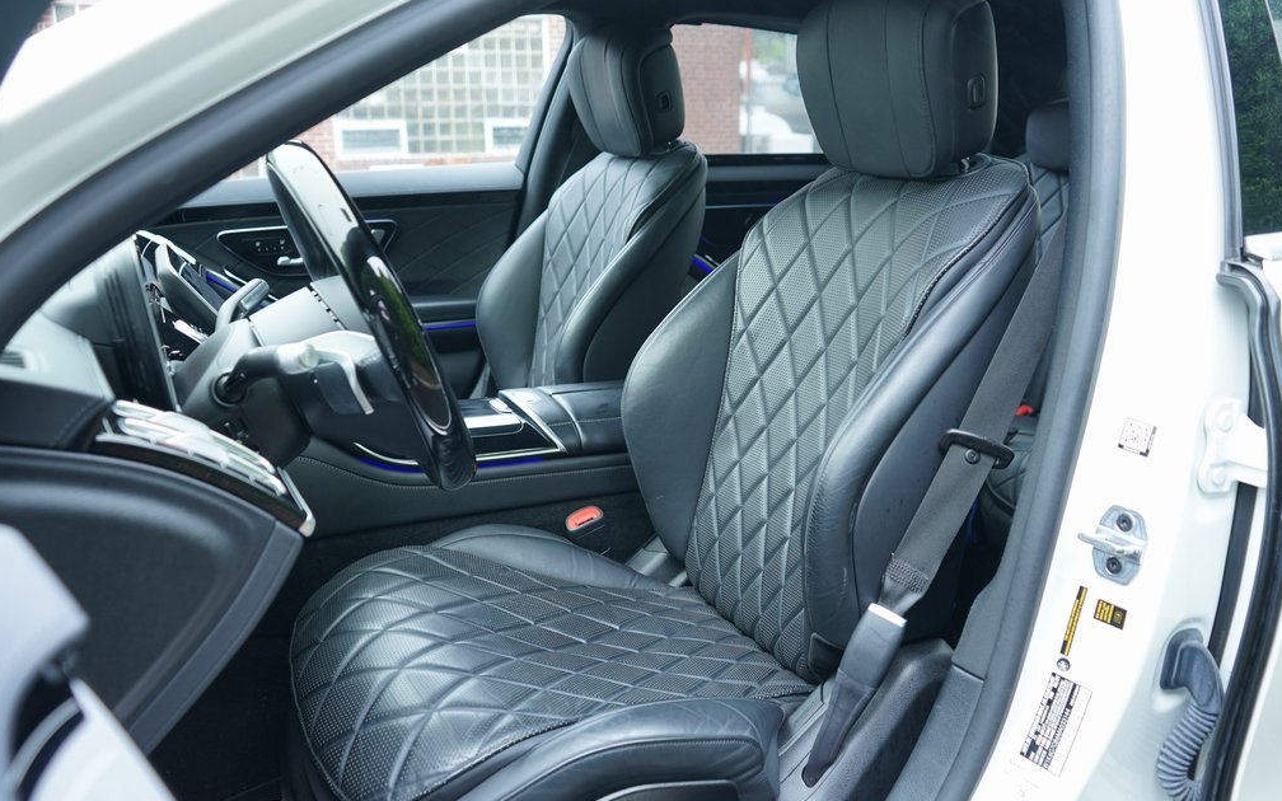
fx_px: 1013
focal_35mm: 29
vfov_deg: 43.1
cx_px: 645
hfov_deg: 64.6
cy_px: 382
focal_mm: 28
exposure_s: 1/50
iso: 320
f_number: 4
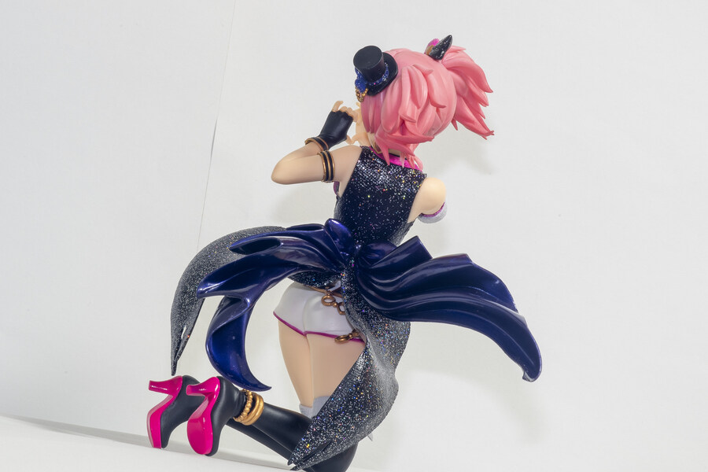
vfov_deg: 4.6
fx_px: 5900
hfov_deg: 6.9
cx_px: 354
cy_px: 236
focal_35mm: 300
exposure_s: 8
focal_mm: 200
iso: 100
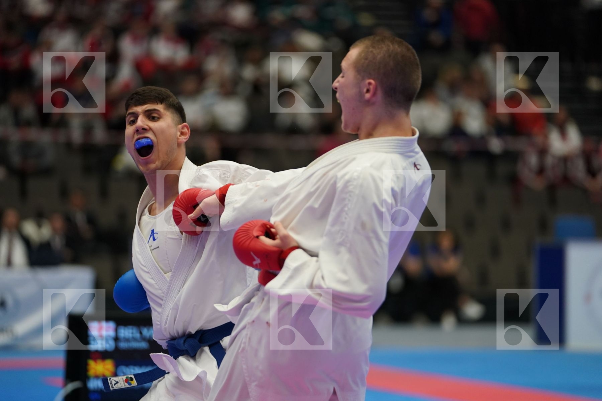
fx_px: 2792
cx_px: 301
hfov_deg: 12.3
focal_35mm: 167
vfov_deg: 8.2
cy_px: 200
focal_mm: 167
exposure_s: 1/1000
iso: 2000
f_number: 2.8
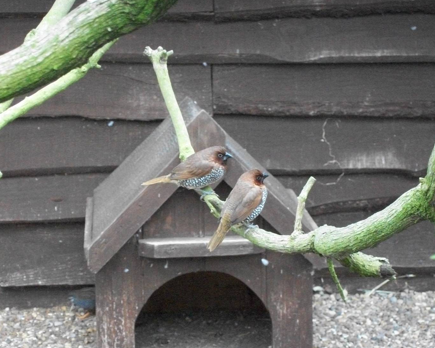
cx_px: 214
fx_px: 1416
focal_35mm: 110
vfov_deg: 14.0
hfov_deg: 17.5
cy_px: 185
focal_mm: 17.1
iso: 800
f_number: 5.2
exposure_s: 1/50
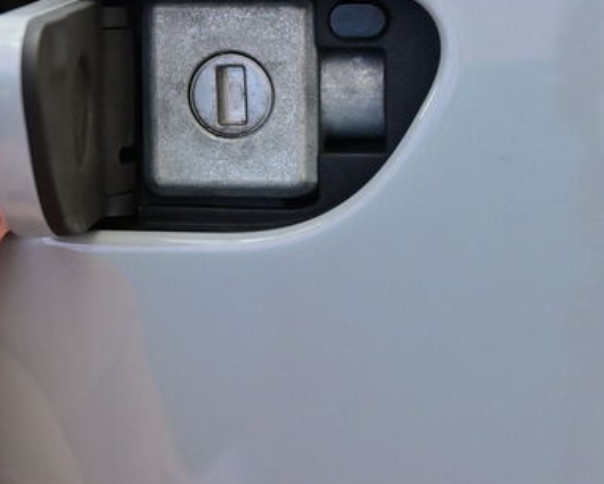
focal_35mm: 131
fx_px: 2346
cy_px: 73
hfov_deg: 14.6
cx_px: 187
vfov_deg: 11.7
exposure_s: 1/80
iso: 640
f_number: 5.3
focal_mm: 37
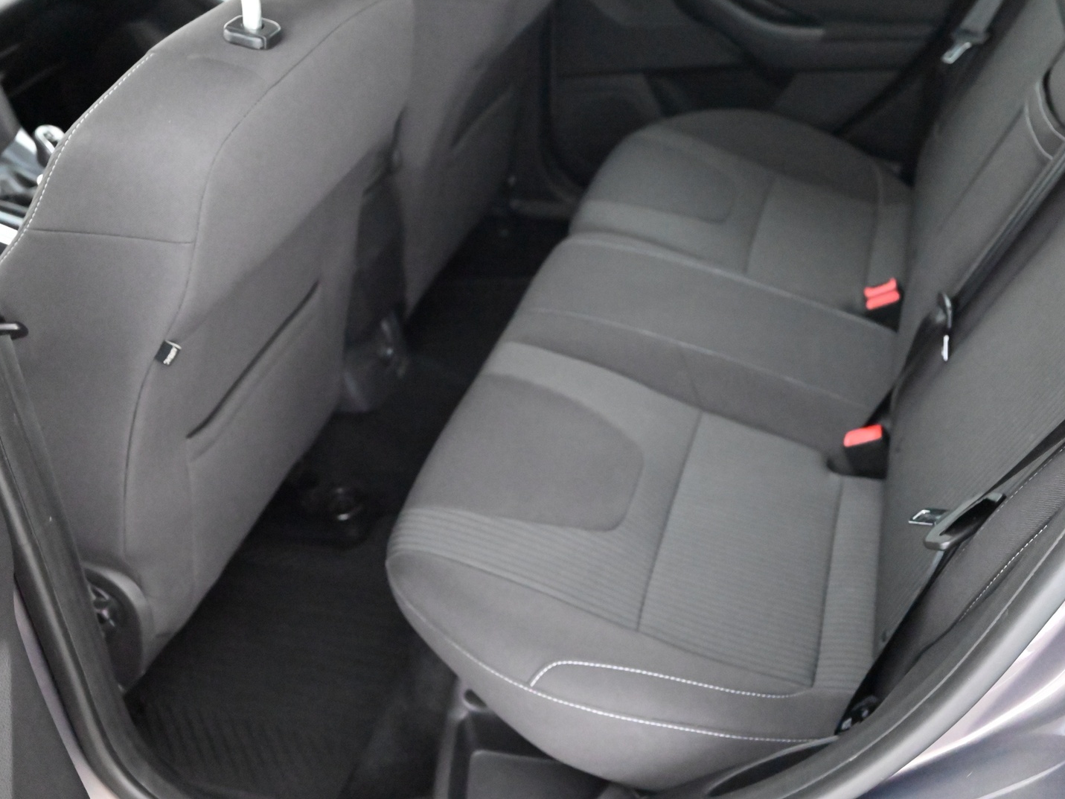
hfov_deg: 50.1
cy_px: 398
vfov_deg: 38.7
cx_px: 561
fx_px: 1138
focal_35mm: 37
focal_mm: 34
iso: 22800
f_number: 5
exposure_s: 1/60
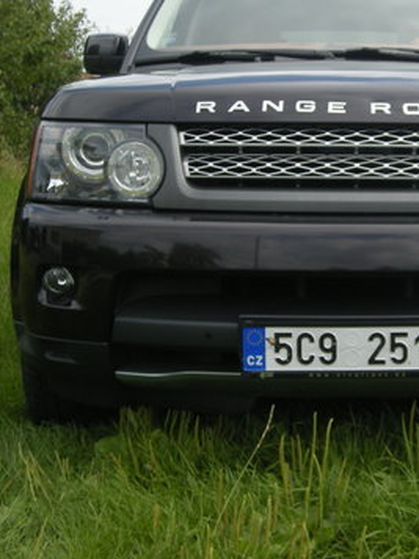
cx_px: 364
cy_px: 201
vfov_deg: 30.6
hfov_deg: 22.8
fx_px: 1017
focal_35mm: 63
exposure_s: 1/127
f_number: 5.7
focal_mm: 5.7
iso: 64
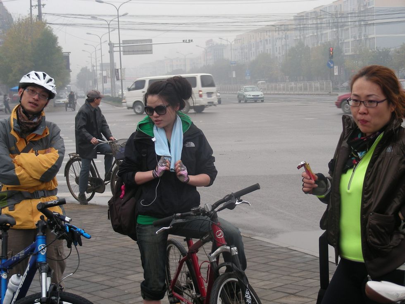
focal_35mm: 70
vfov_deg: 21.0
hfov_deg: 27.8
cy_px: 152
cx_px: 202
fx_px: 819
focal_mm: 11.7
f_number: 3.5
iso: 50
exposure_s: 1/83.5
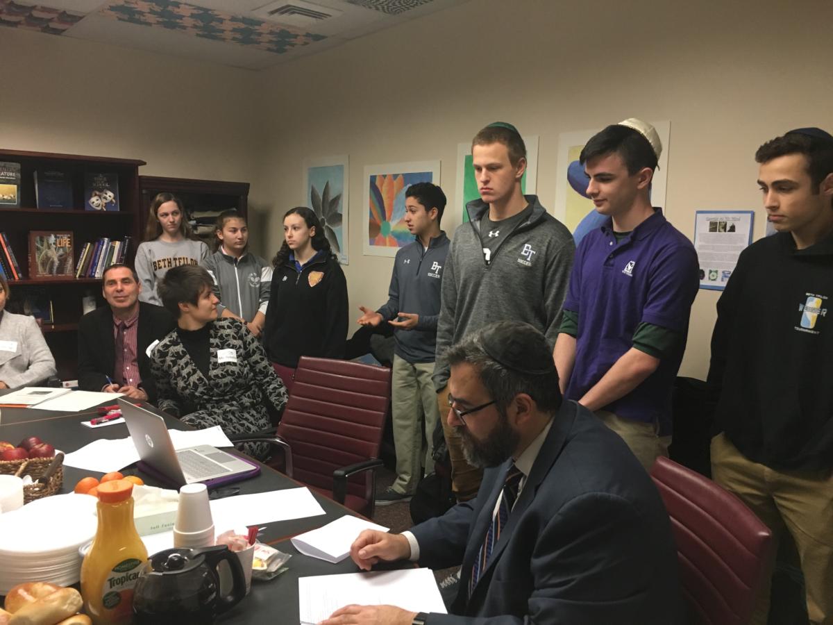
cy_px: 312
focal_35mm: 29
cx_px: 416
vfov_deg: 48.2
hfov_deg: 61.7
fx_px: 698
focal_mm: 4.15
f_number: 2.2
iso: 125
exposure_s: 1/30
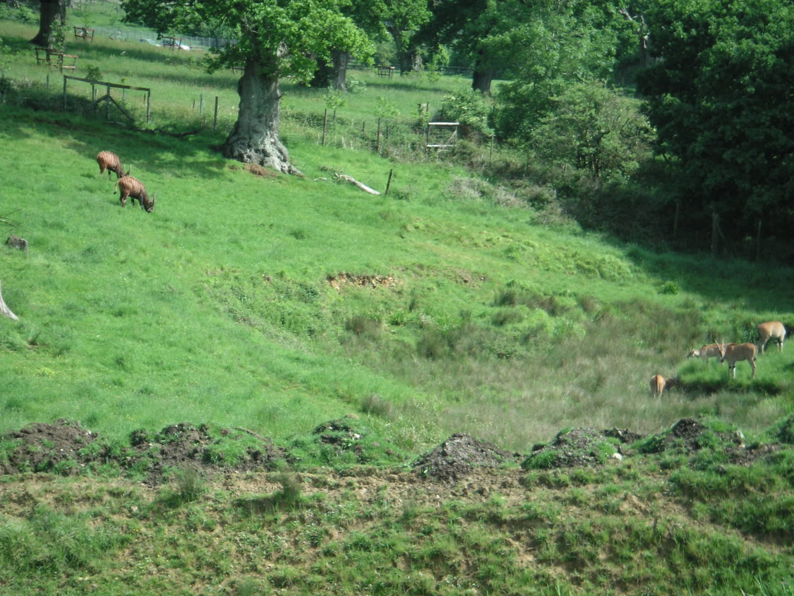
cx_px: 397
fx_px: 2615
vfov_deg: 13.0
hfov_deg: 17.3
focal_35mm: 114
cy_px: 298
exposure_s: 1/180
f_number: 4
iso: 50
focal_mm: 18.9
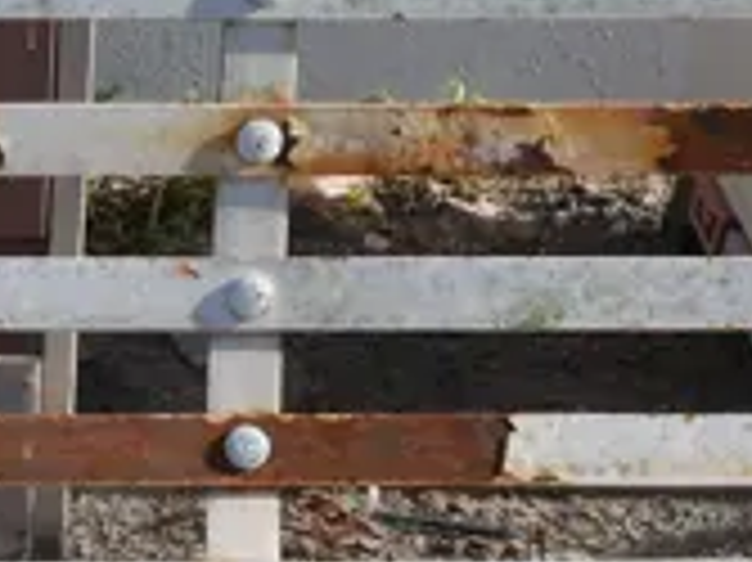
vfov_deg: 6.0
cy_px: 821
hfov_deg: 7.9
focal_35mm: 246
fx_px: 5340
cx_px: -446
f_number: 8
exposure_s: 1/320
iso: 200
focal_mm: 20
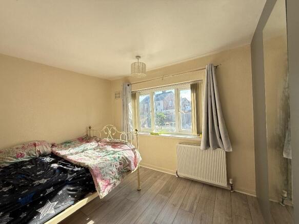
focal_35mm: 14
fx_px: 121
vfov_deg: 85.7
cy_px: 112
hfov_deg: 102.1
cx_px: 150
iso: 64
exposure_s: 1/252
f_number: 2.2
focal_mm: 2.22
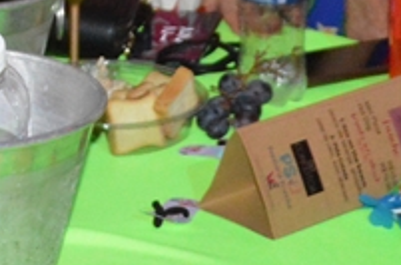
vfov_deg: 7.0
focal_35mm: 189
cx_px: -93
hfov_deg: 10.7
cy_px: -223
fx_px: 2100
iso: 3200
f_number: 3.8
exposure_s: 1/60
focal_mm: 21
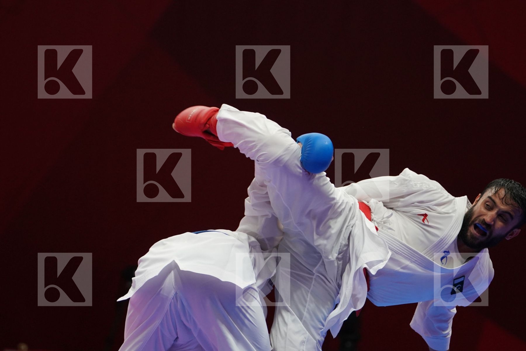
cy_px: 176
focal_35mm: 345
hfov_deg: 6.0
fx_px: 5040
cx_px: 263
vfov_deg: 4.0
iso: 2000
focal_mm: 230
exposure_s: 1/1000
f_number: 4
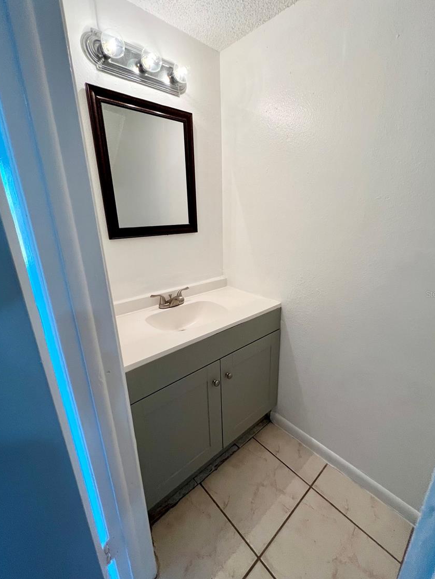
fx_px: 234
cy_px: 294
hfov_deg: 85.6
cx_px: 229
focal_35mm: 14
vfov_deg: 102.0
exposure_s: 1/120
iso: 160
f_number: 1.8
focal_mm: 1.57
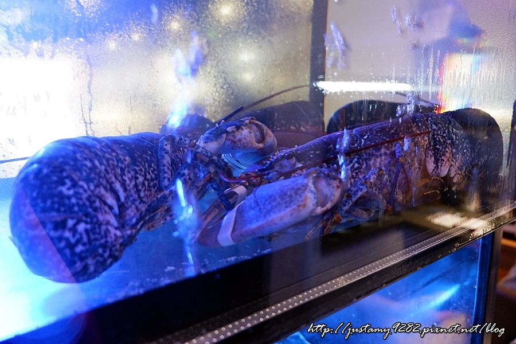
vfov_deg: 53.1
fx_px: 344
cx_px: 258
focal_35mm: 24
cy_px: 172
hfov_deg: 73.7
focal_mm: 16.7
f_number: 3.5
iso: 3200
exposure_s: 1/45
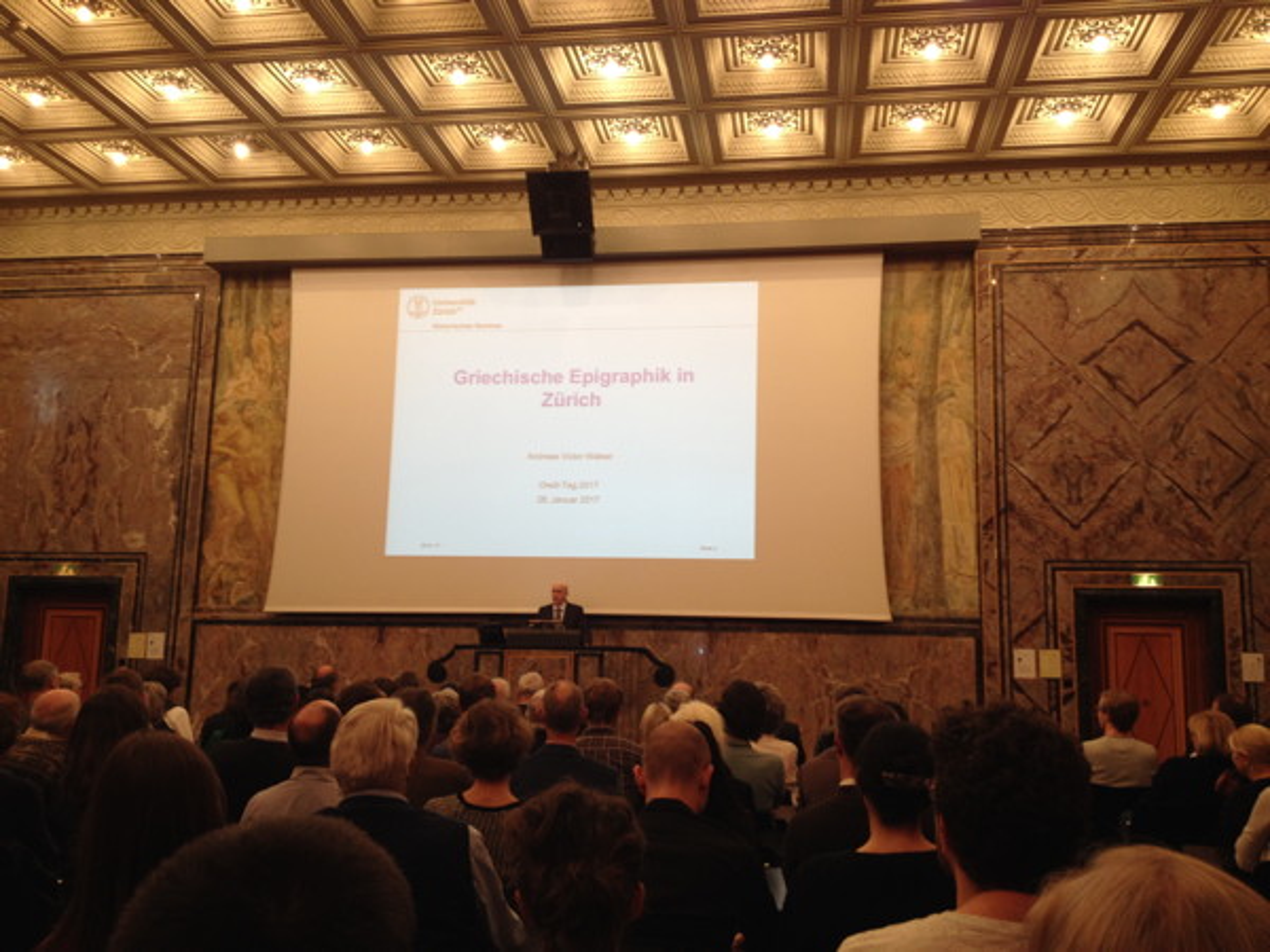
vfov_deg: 40.7
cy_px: 476
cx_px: 635
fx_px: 1284
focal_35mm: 35
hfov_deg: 52.6
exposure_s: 1/20
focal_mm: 4.28
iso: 50
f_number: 2.4
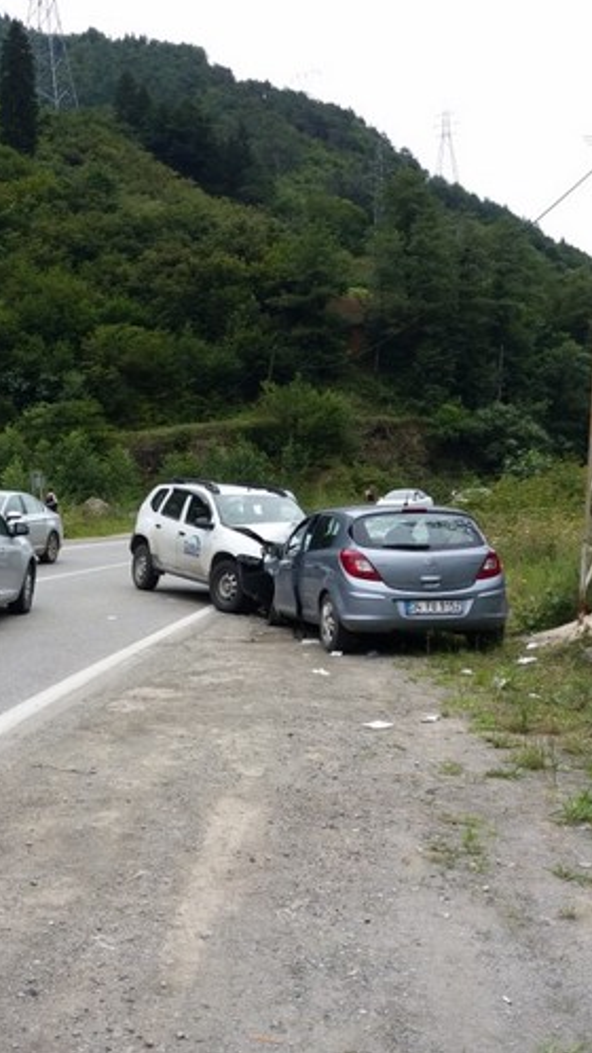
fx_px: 1145
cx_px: 87
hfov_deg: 28.2
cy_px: 524
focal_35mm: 41
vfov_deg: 49.4
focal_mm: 3.7
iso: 40
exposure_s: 1/518
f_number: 1.9
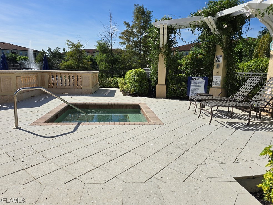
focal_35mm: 24
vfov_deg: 56.8
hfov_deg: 71.6
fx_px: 189
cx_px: 133
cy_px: 99
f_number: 1.7
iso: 12
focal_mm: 6.3
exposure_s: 1/1517
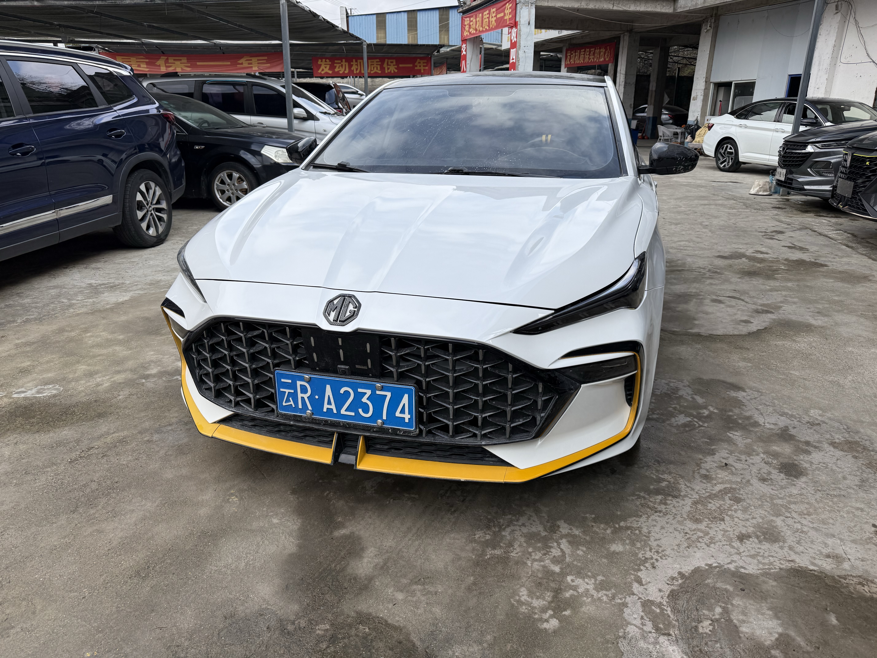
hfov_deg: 71.6
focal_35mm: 24
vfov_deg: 56.8
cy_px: 329
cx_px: 438
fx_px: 608
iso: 80
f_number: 1.78
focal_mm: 6.76
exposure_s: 1/1727
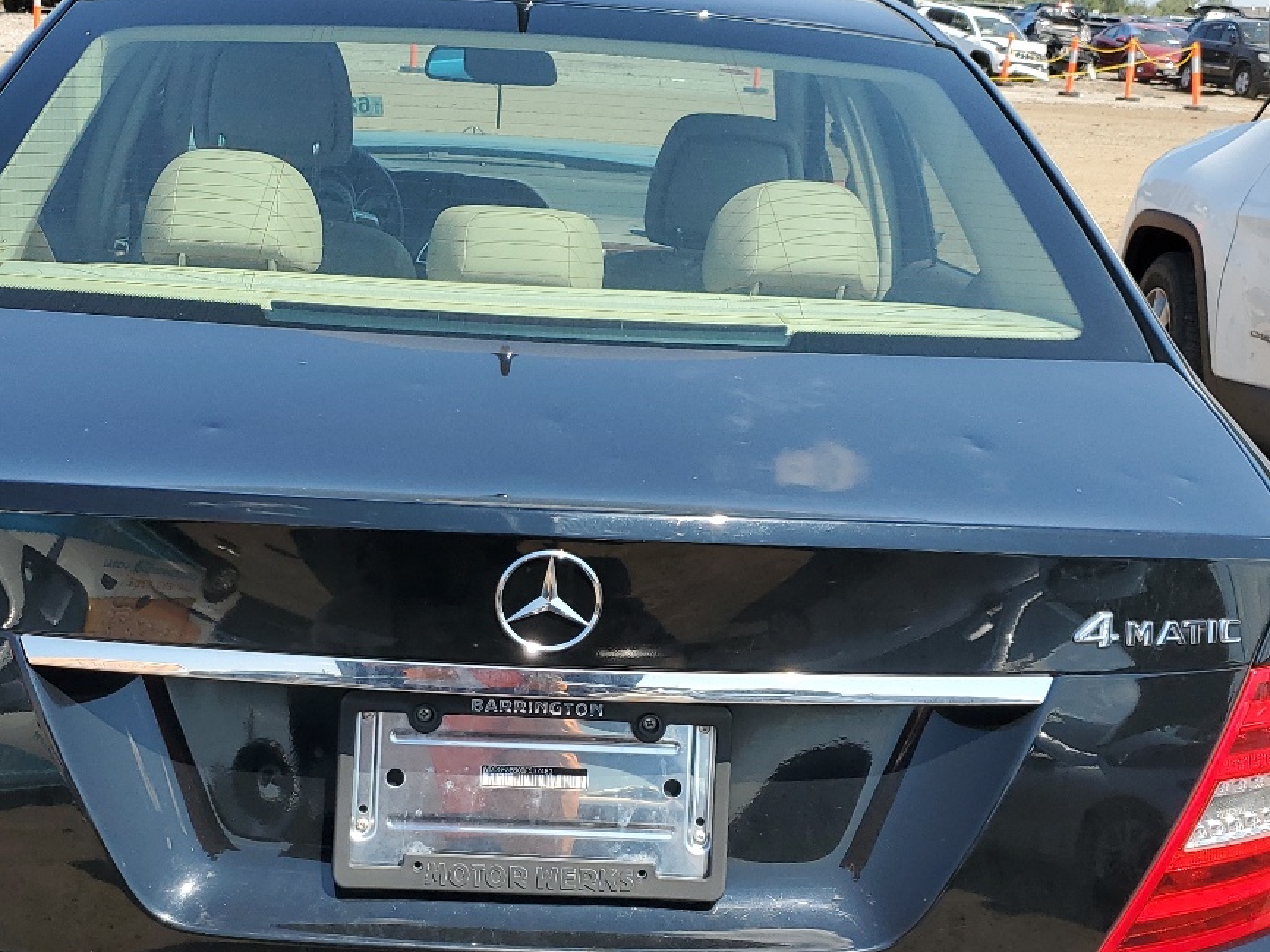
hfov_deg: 39.4
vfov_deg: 29.8
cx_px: 488
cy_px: 696
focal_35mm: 48
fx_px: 1761
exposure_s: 1/2000
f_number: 1.5
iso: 50
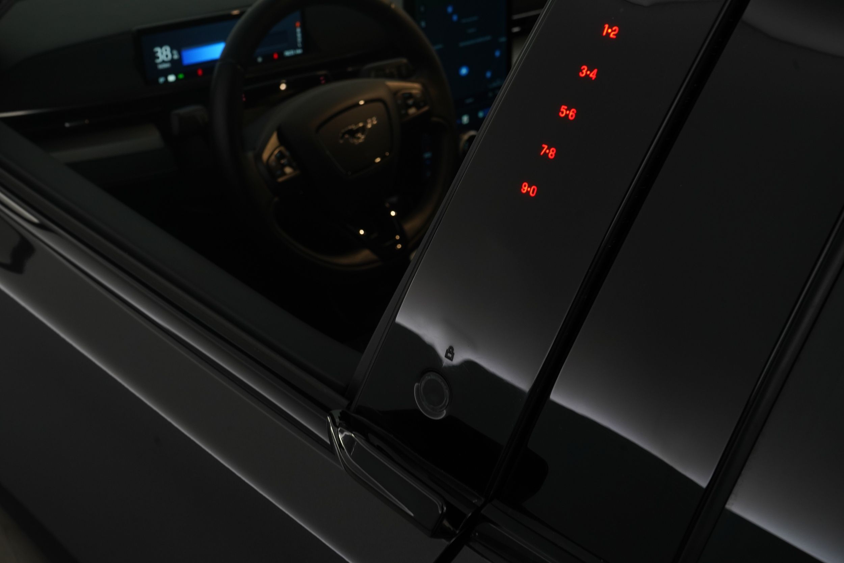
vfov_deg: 35.9
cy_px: 282
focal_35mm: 37
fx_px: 867
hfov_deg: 51.9
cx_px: 422
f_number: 10
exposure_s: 1/10
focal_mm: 37
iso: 1000
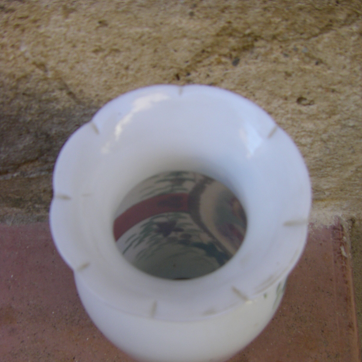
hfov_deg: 37.6
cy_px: 227
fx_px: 532
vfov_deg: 37.3
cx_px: 181
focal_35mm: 45
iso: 125
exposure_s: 1/100
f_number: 3.5
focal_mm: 6.3
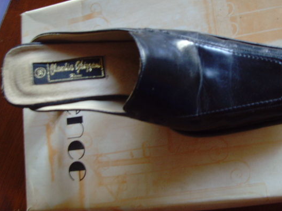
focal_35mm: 47
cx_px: 167
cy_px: 92
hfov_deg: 40.3
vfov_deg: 30.8
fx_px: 383
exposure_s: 1/6
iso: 200
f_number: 3.5
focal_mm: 6.6
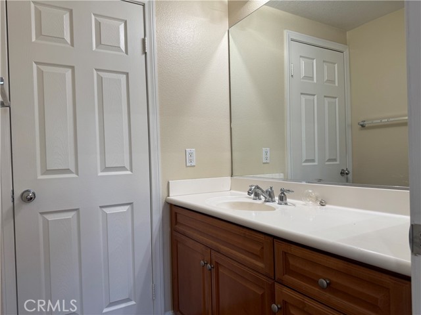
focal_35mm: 24
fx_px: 292
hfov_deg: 71.6
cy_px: 158
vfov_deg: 56.8
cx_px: 210
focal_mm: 6.76
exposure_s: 1/120
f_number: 1.78
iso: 125
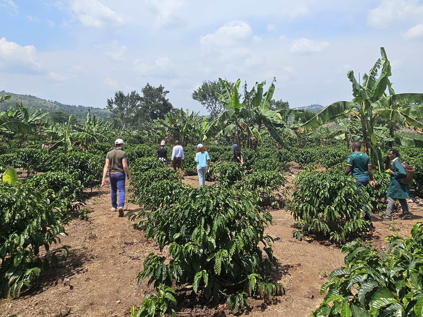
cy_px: 94
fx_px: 269
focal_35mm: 22
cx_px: 238
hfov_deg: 76.1
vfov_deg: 59.0
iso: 50
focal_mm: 2.2
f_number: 2.2
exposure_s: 1/4469
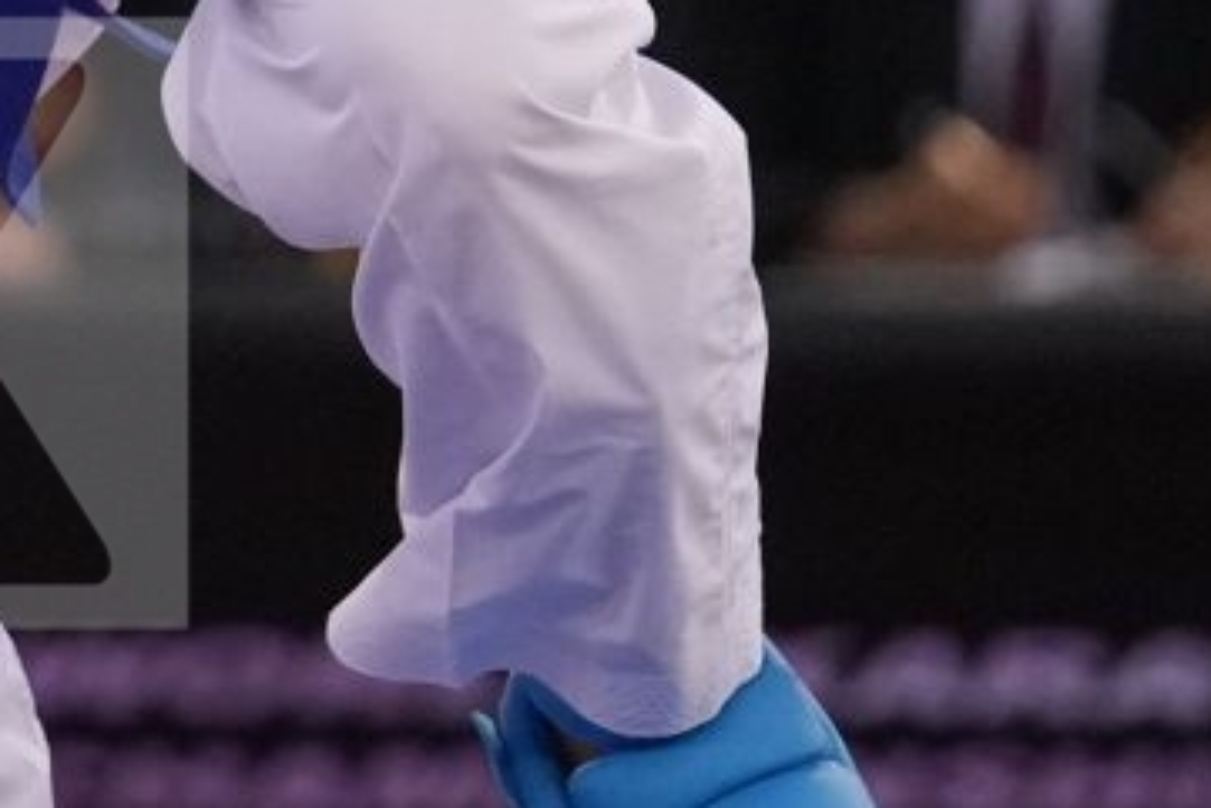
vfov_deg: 0.9
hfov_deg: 1.4
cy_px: -868
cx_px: -124
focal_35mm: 1495
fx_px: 50308
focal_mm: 200
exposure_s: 1/1000
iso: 2500
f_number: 2.8
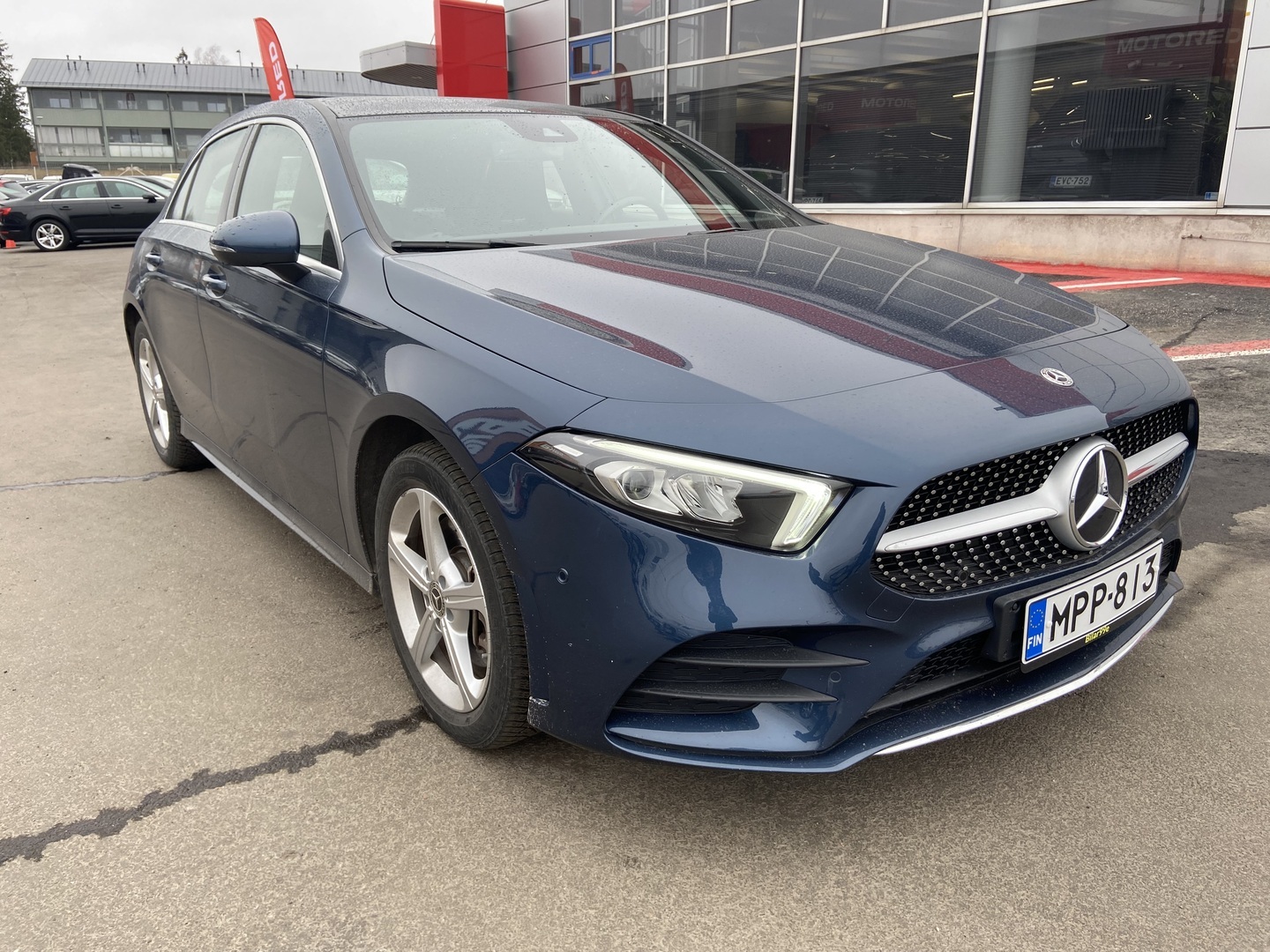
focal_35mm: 26
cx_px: 635
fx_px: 954
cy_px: 476
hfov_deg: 67.3
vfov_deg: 53.1
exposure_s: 1/283
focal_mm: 4.25
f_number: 1.8
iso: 32
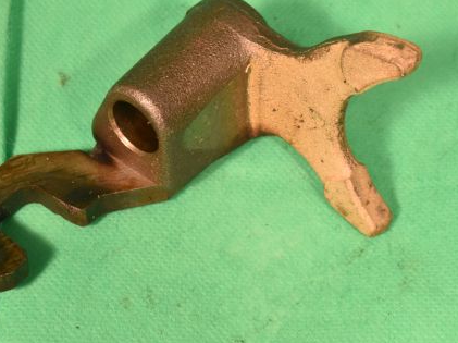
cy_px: 146
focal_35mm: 107
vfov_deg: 13.8
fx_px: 1414
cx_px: 163
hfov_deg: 18.4
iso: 1800
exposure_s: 1/80
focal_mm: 52
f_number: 16
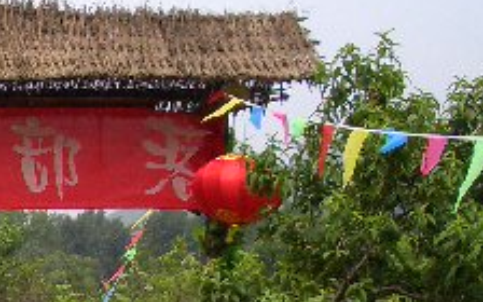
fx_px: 1395
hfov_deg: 18.6
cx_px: -95
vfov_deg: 12.2
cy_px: 285
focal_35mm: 106
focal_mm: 5.8
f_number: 4.3
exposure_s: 1/320
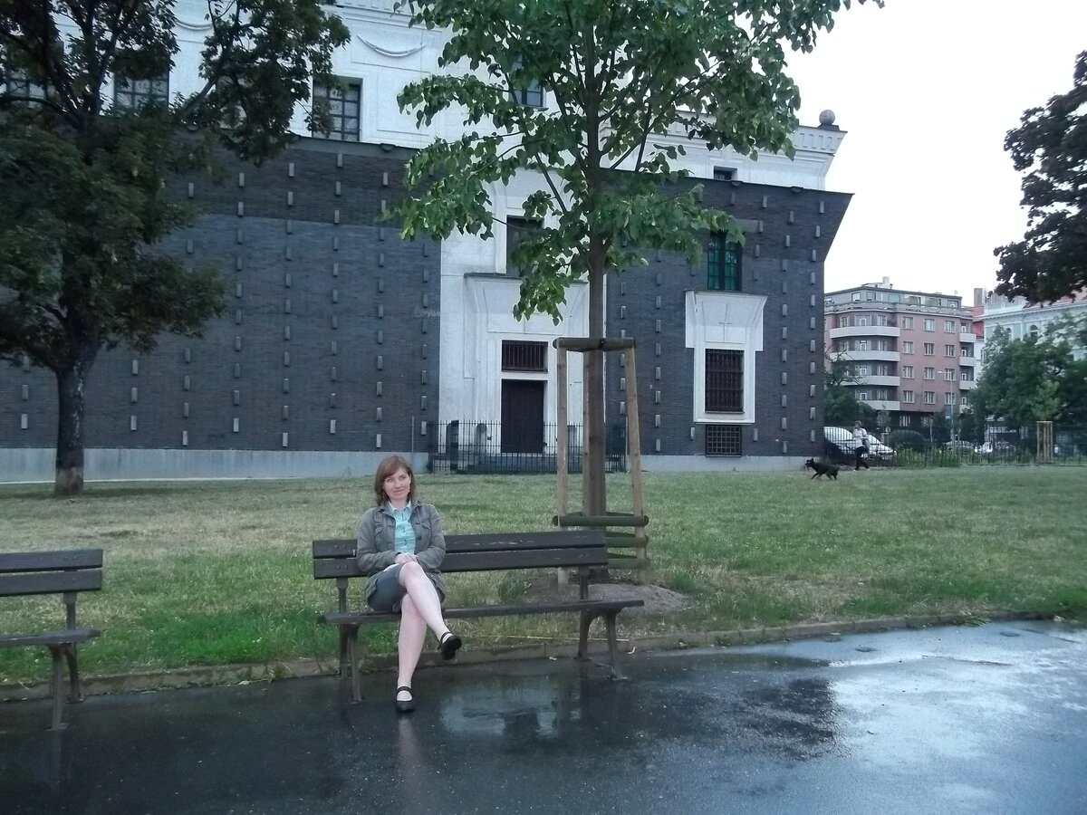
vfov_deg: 44.2
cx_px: 544
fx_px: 1005
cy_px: 408
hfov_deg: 56.8
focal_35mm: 32
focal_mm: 5.7
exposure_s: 1/30
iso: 400
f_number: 2.9
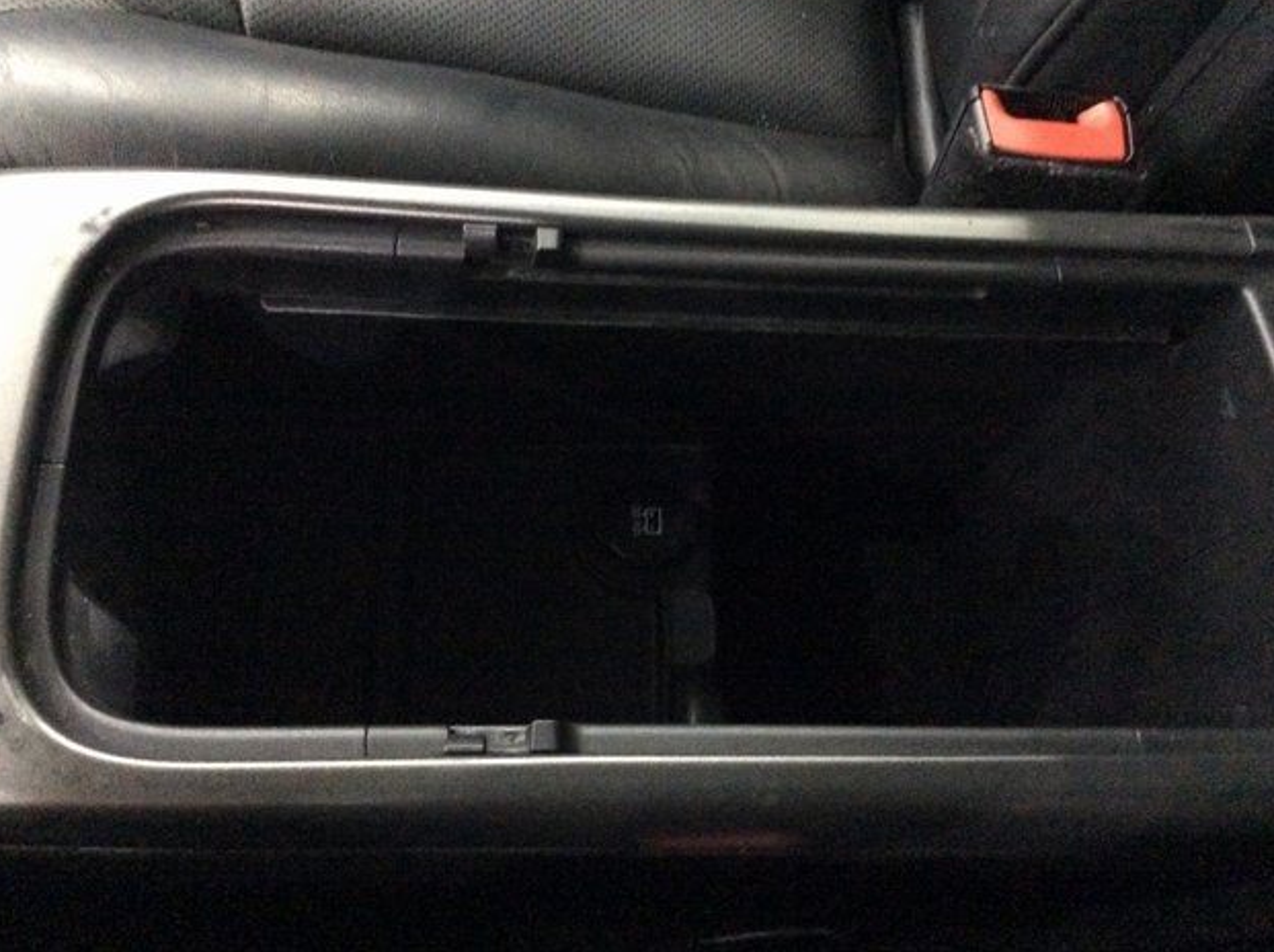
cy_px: 464
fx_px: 1213
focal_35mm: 33
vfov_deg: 42.8
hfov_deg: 55.4
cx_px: 638
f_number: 2.4
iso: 800
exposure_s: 1/15
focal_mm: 3.3
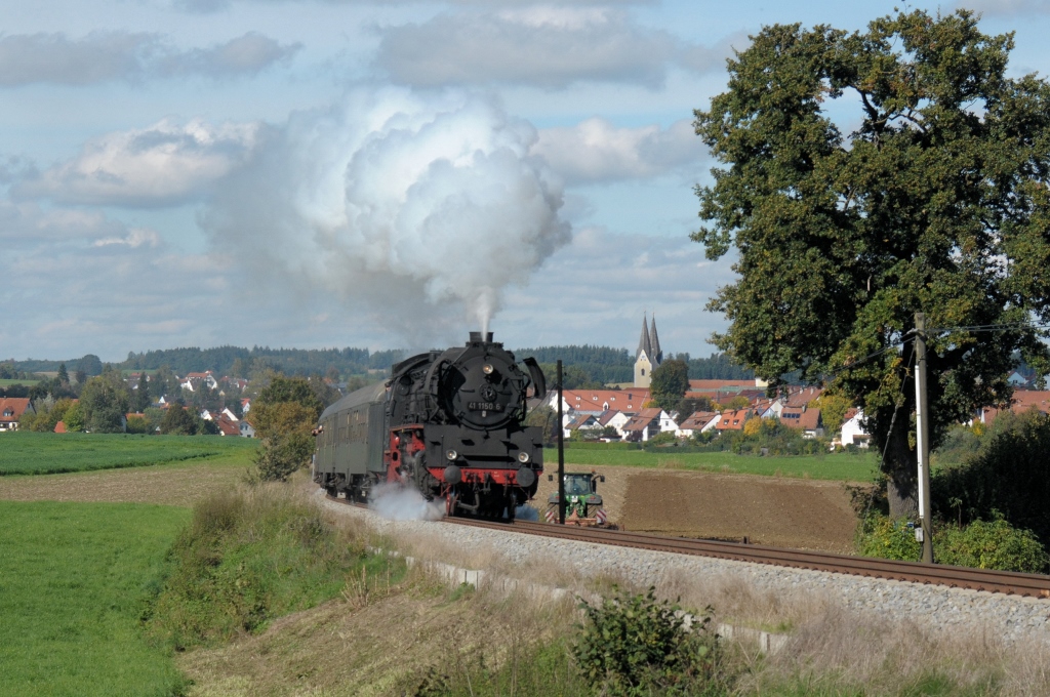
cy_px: 348
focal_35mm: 108
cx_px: 525
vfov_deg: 12.6
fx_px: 3146
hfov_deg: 18.9
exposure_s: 1/640
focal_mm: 72
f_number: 9
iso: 320
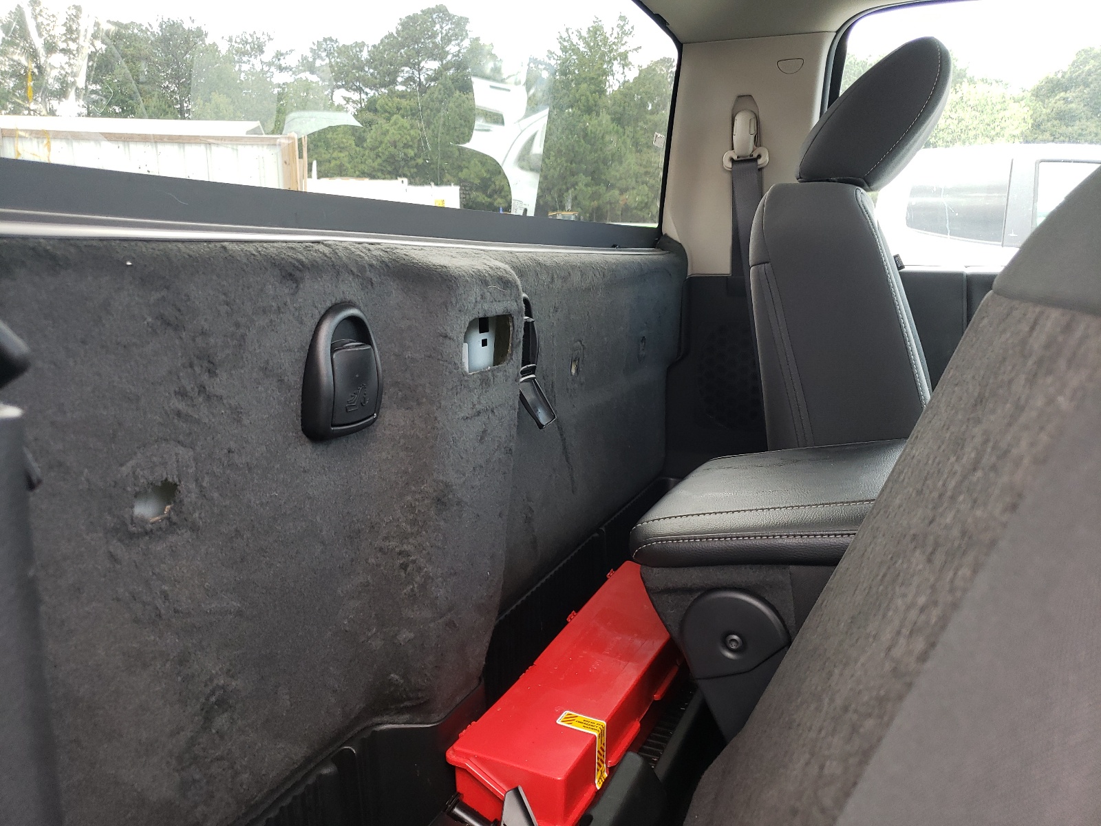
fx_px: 827
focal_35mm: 26
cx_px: 550
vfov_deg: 53.1
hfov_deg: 67.3
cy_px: 413
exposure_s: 1/120
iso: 91
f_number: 1.5
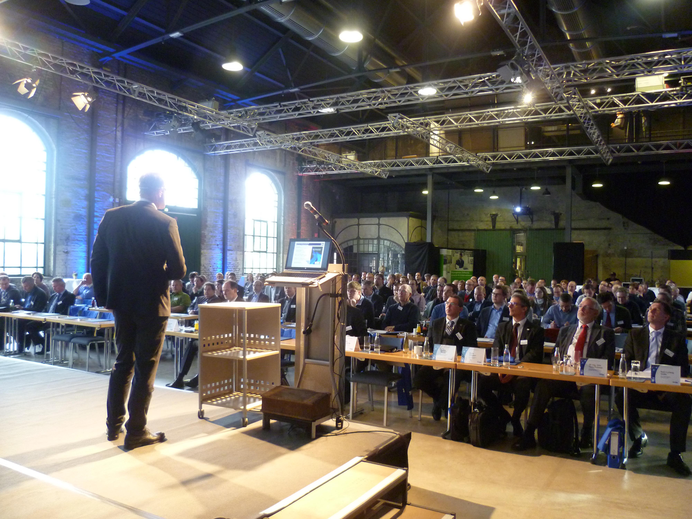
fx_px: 560
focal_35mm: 28
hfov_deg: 63.4
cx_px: 346
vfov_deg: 49.7
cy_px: 260
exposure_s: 1/13
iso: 400
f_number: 2.8
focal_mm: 5
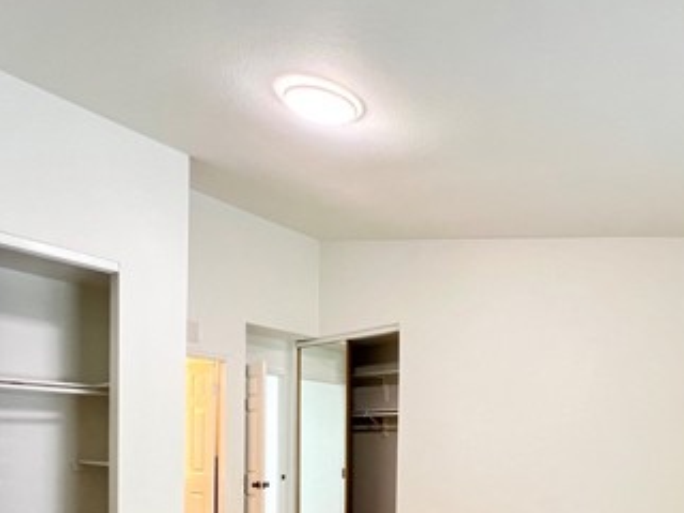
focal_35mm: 26
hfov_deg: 66.7
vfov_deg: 48.1
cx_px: 408
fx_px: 514
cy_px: 453
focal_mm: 1.57
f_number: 1.8
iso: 400
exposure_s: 1/60
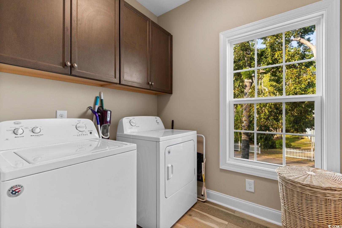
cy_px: 114
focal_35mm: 15
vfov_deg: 77.3
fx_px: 142
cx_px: 171
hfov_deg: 100.4
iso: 100
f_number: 4.5
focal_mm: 10
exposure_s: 1/10
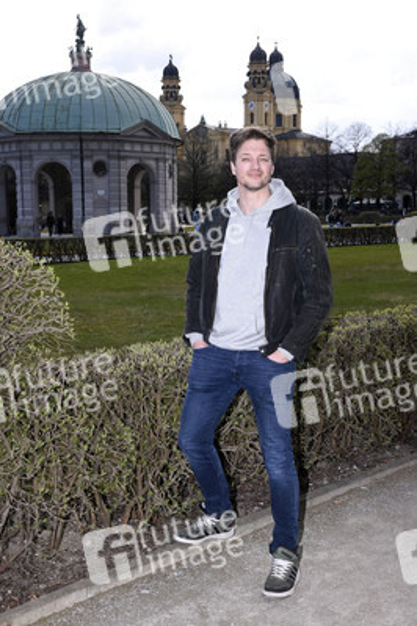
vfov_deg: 42.8
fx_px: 801
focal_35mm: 46
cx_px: 208
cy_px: 313
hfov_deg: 29.2
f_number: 11
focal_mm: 46
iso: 400
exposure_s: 1/160
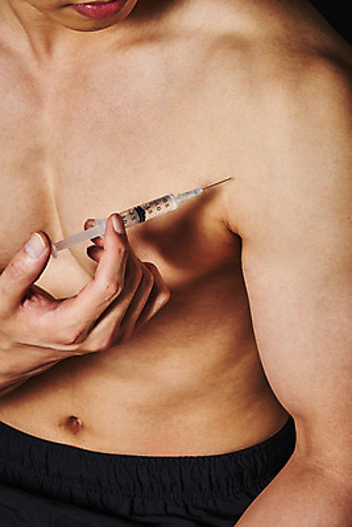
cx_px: 176
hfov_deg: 13.1
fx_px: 1539
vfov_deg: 19.4
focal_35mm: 105
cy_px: 264
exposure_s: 1/125
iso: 100
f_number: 20
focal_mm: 105
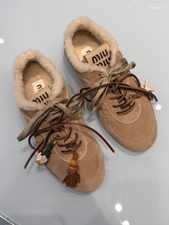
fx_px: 228
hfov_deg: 40.7
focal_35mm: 35
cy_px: 112
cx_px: 84
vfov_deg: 52.6
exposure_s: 1/267
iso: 80
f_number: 1.78
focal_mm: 6.76
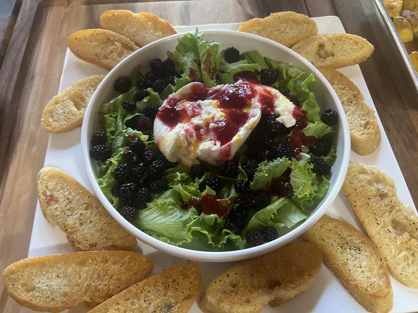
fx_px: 314
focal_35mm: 26
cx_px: 209
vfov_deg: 53.1
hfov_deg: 67.3
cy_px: 156
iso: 400
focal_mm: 5.7
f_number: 1.5
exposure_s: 1/60
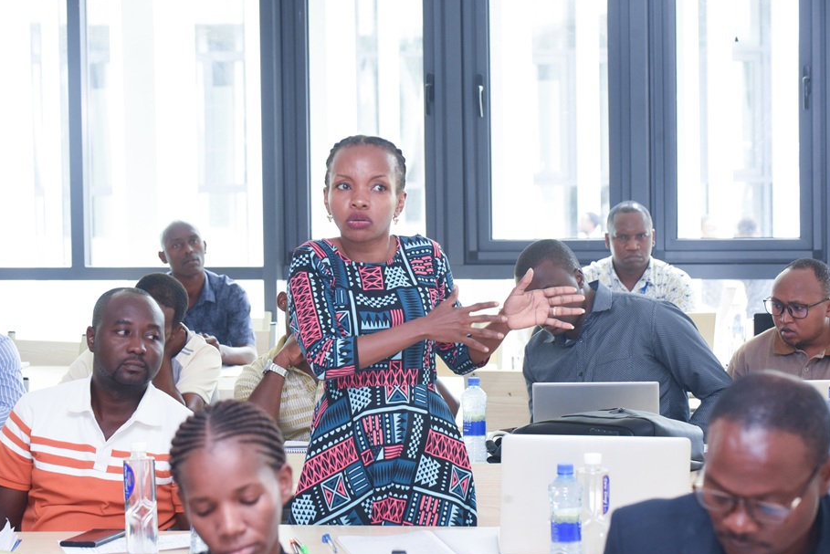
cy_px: 262
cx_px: 368
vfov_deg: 12.0
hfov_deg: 17.9
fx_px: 2629
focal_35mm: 114
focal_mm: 102
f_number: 8
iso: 2500
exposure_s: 1/125
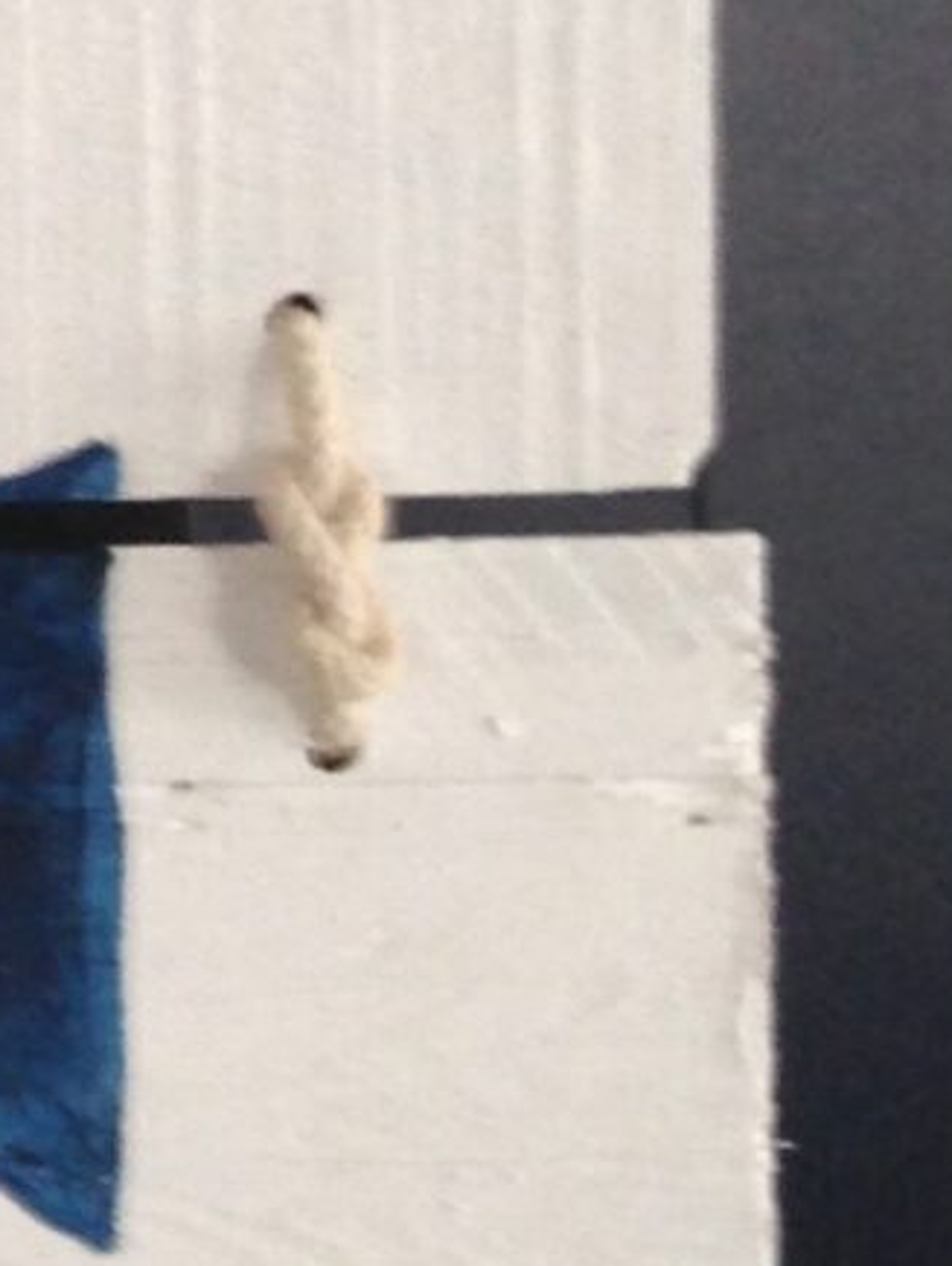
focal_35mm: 194
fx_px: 7103
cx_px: -1526
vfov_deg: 10.1
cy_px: -143
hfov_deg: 7.1
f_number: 2.4
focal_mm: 4.12
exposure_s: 1/20
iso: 80
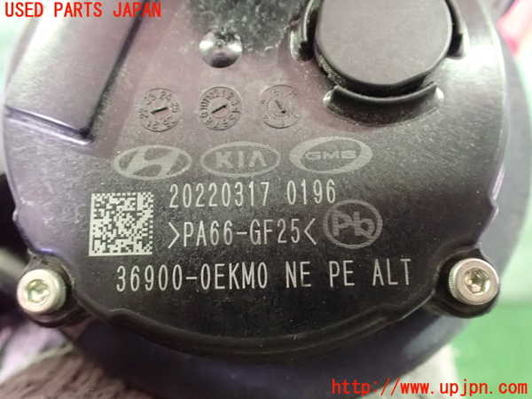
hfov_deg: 60.0
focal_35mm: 30
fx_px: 461
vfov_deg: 46.8
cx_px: 266
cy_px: 200
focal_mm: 5.4
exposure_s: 1/15
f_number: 2.3
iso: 1600
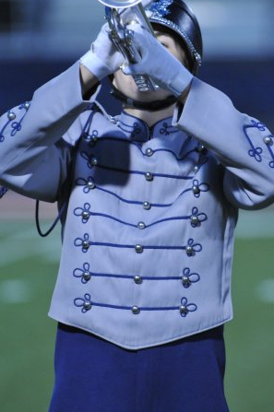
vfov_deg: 5.1
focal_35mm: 403
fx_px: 4611
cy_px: 175
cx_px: 171
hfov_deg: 3.4
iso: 1600
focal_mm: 200
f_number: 2.8
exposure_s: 1/200
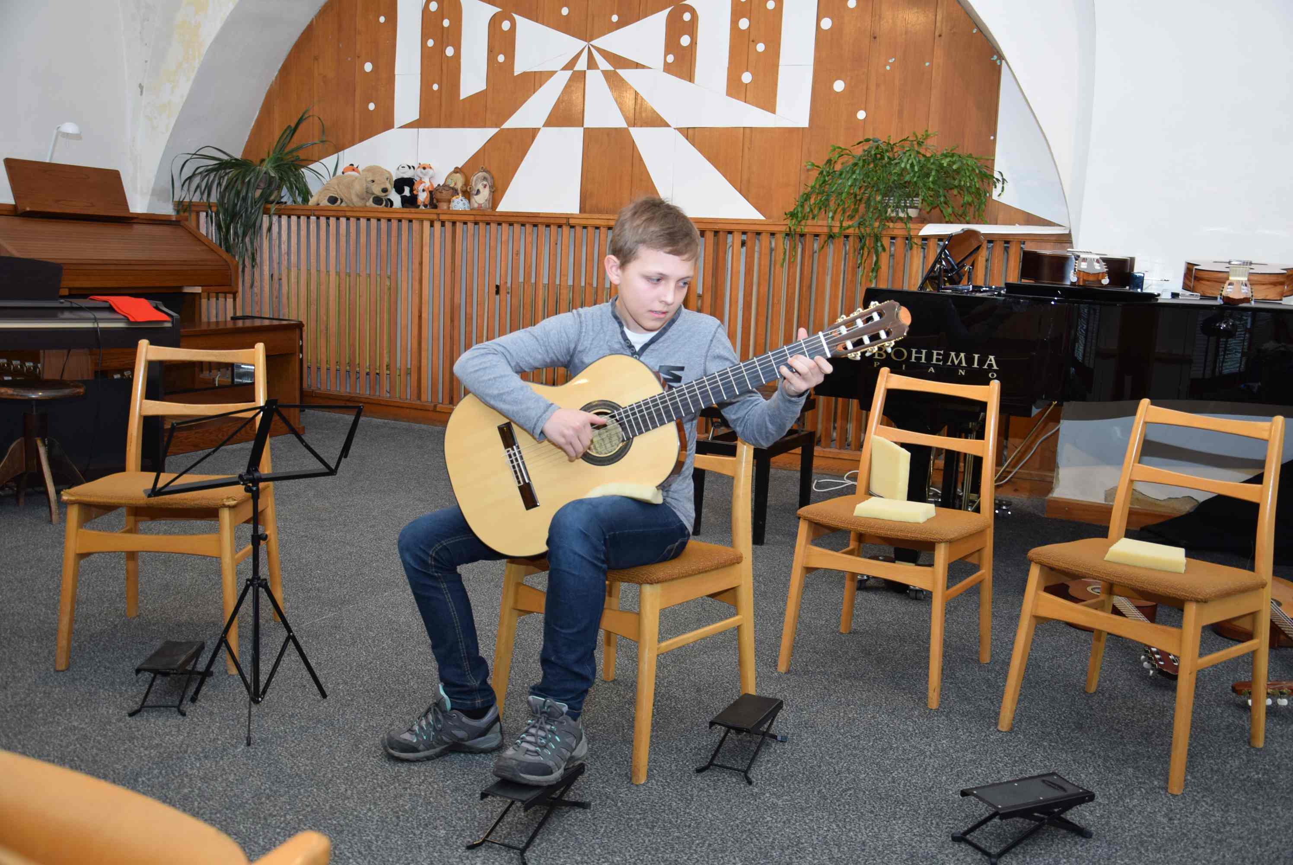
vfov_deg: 40.0
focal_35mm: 33
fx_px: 1186
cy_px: 432
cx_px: 646
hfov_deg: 57.2
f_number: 3.8
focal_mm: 22
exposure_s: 1/30
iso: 400
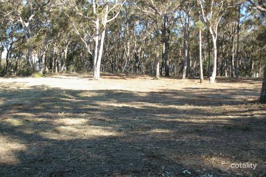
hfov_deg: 53.1
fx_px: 266
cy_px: 88
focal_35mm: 36
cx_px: 133
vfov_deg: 36.8
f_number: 13
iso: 3200
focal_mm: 24
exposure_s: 1/750
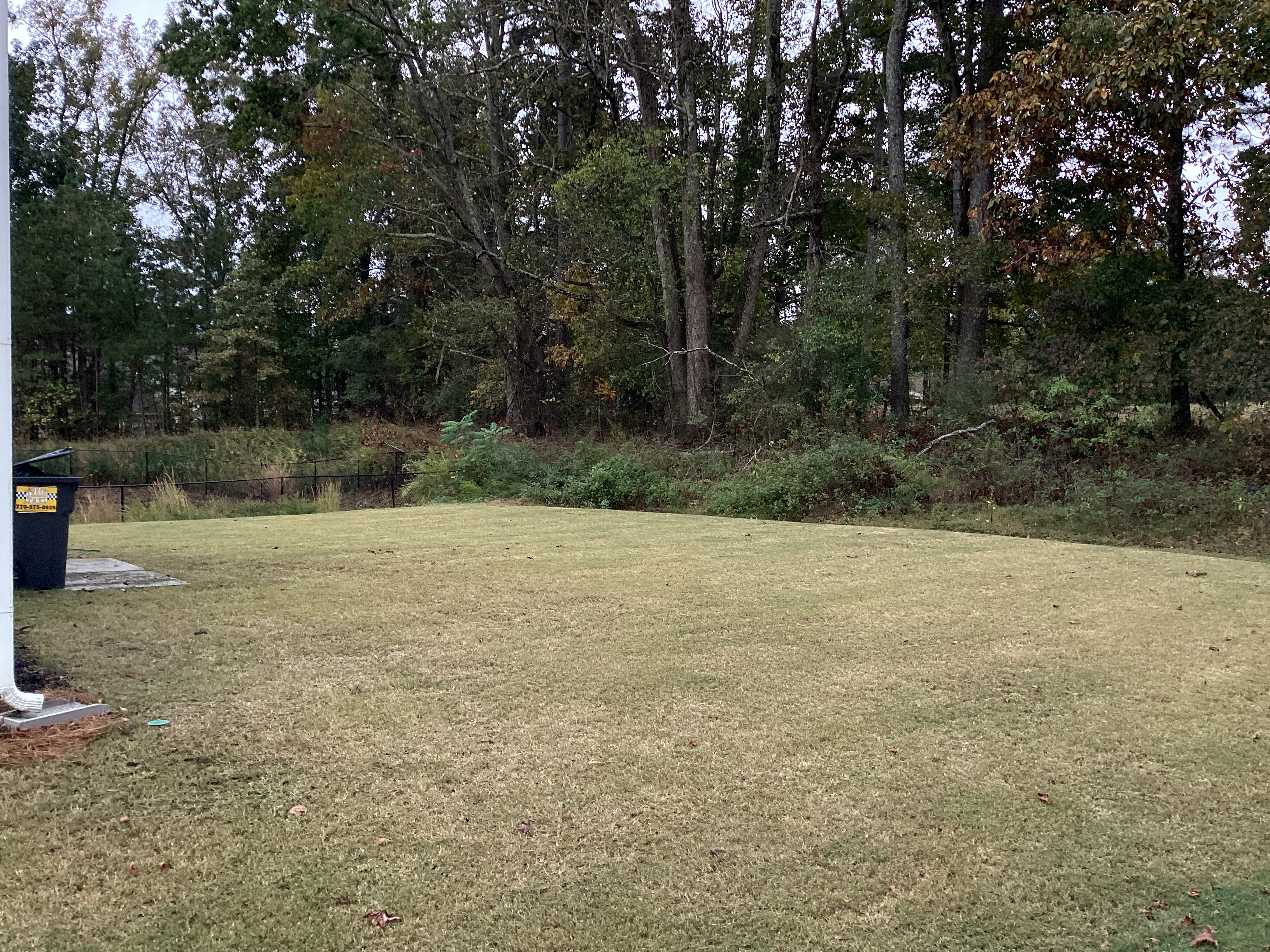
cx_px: 635
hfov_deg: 58.4
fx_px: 1137
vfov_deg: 45.4
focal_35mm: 31
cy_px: 476
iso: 25
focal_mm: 3.3
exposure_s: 1/230
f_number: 2.4
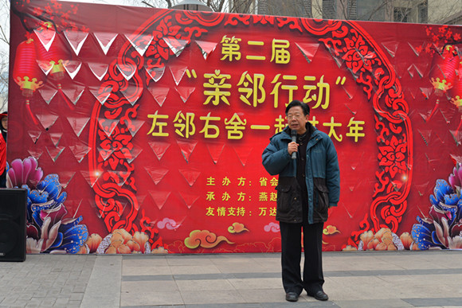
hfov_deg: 42.7
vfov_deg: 29.3
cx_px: 231
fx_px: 590
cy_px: 154
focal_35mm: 46
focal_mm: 46
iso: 500
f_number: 7.1
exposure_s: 1/200
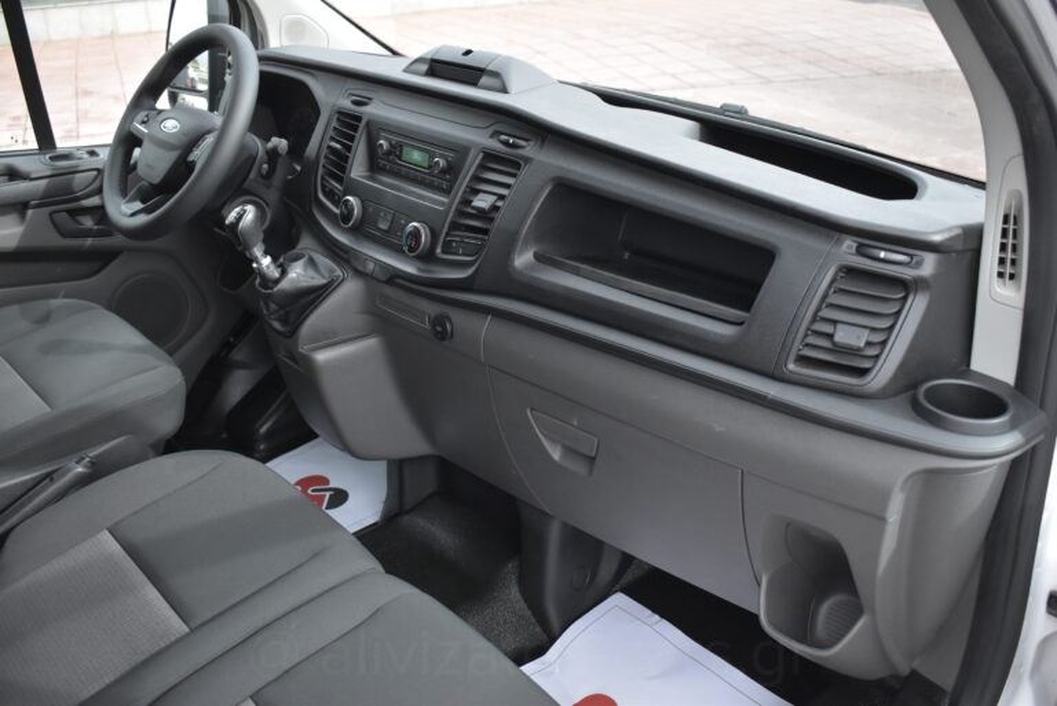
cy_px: 353
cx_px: 528
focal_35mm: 34
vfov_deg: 38.4
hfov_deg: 55.1
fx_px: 1013
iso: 1600
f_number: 3.8
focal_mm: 23
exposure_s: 1/1250
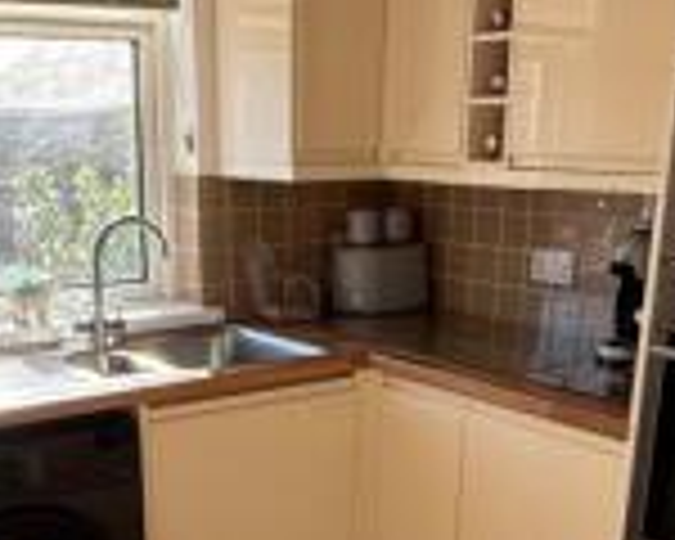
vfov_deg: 27.4
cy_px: 506
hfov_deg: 35.3
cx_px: 290
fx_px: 1059
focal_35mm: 53
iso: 64
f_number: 2.2
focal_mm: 2.22
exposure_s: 1/241
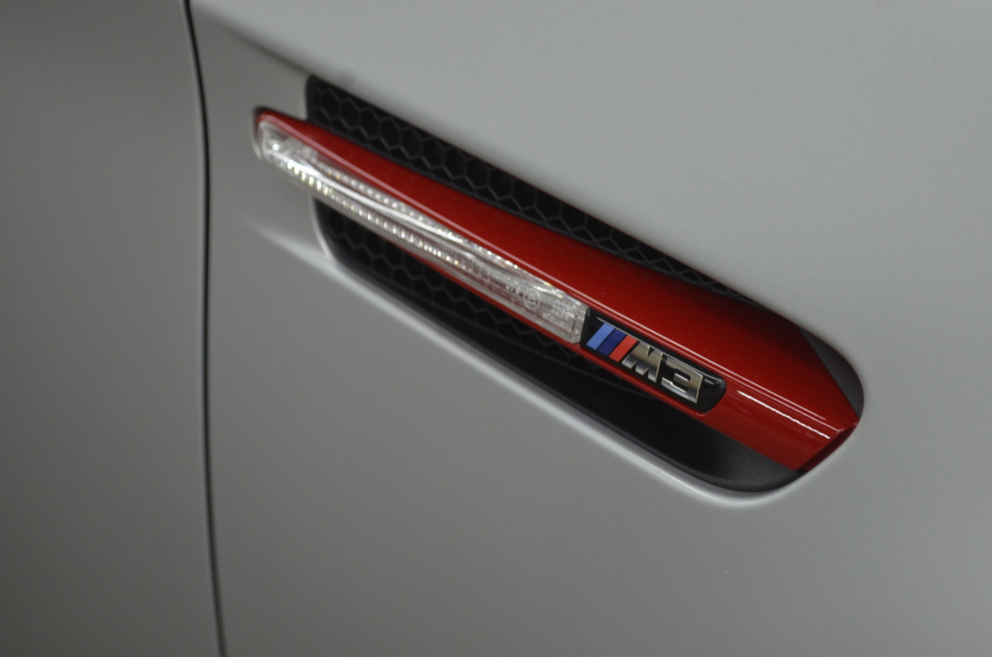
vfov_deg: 18.8
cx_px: 496
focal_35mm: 72
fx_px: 1980
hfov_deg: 28.1
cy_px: 328
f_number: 5.6
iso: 800
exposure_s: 1/60
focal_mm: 48
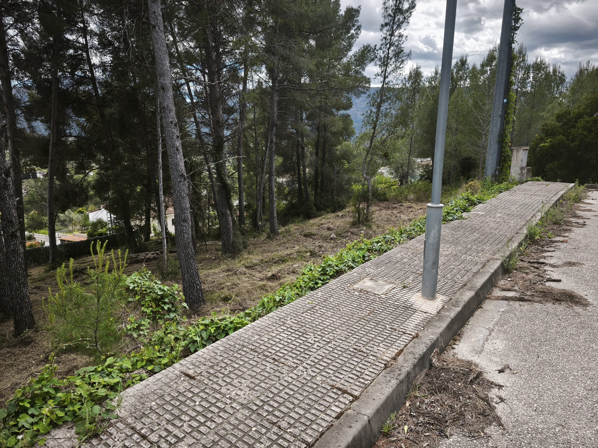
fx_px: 397
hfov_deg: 73.9
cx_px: 299
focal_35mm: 23
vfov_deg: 58.9
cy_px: 224
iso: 80
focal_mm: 5.35
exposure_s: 1/285
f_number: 1.7
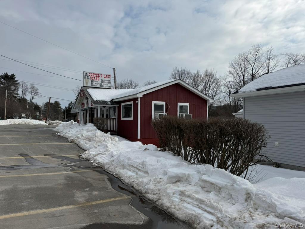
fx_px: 211
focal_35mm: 24
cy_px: 114
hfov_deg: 71.6
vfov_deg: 56.8
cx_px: 152
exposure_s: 1/10417
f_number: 1.78
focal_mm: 6.76
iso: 80
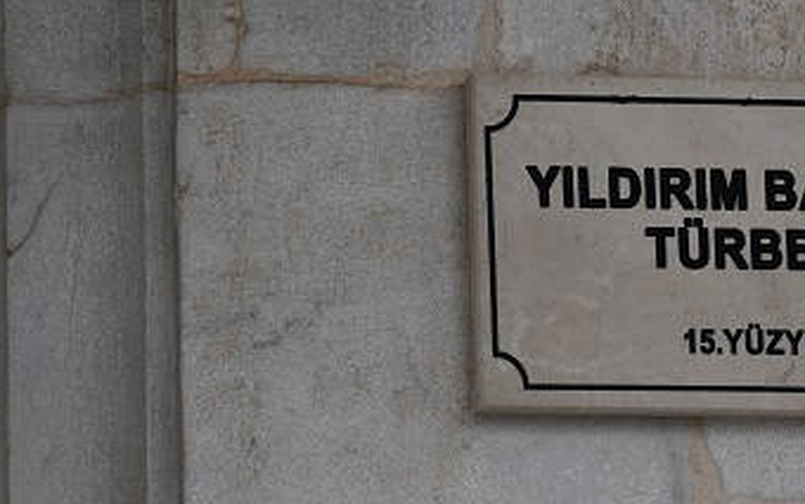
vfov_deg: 4.4
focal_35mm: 302
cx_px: 585
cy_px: 277
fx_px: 6630
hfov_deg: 6.9
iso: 200
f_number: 6.3
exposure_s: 1/500
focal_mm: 112
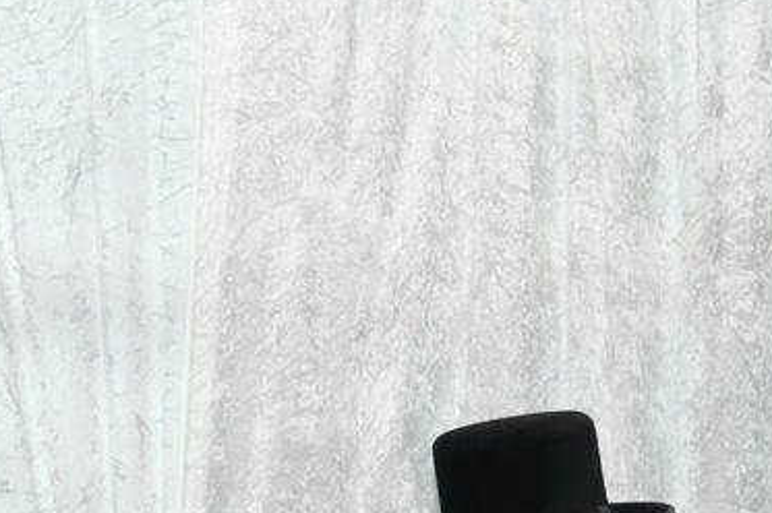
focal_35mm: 184
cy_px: 886
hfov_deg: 10.8
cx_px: -366
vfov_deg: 7.3
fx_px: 3942
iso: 3200
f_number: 4
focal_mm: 32.5
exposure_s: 1/60
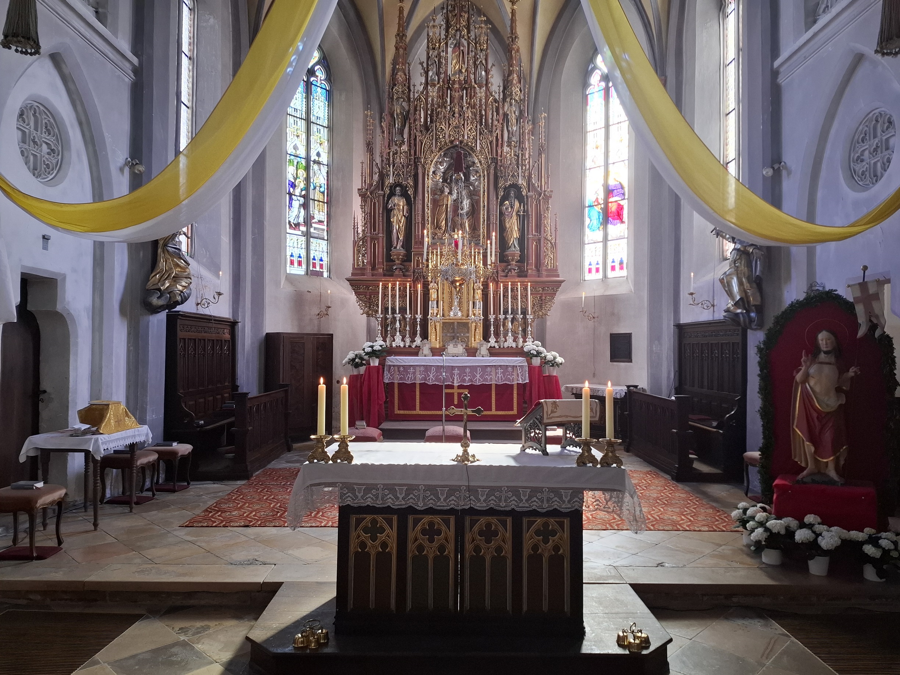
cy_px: 338
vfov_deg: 58.9
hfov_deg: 73.9
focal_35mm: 23
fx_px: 598
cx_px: 450
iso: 200
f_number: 1.8
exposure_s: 1/100
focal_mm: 5.54
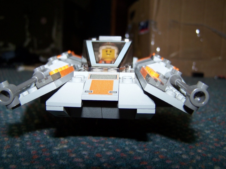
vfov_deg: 37.7
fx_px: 248
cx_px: 113
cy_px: 84
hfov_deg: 49.0
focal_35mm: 38
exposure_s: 1/60
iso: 80
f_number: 2.8
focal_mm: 6.3
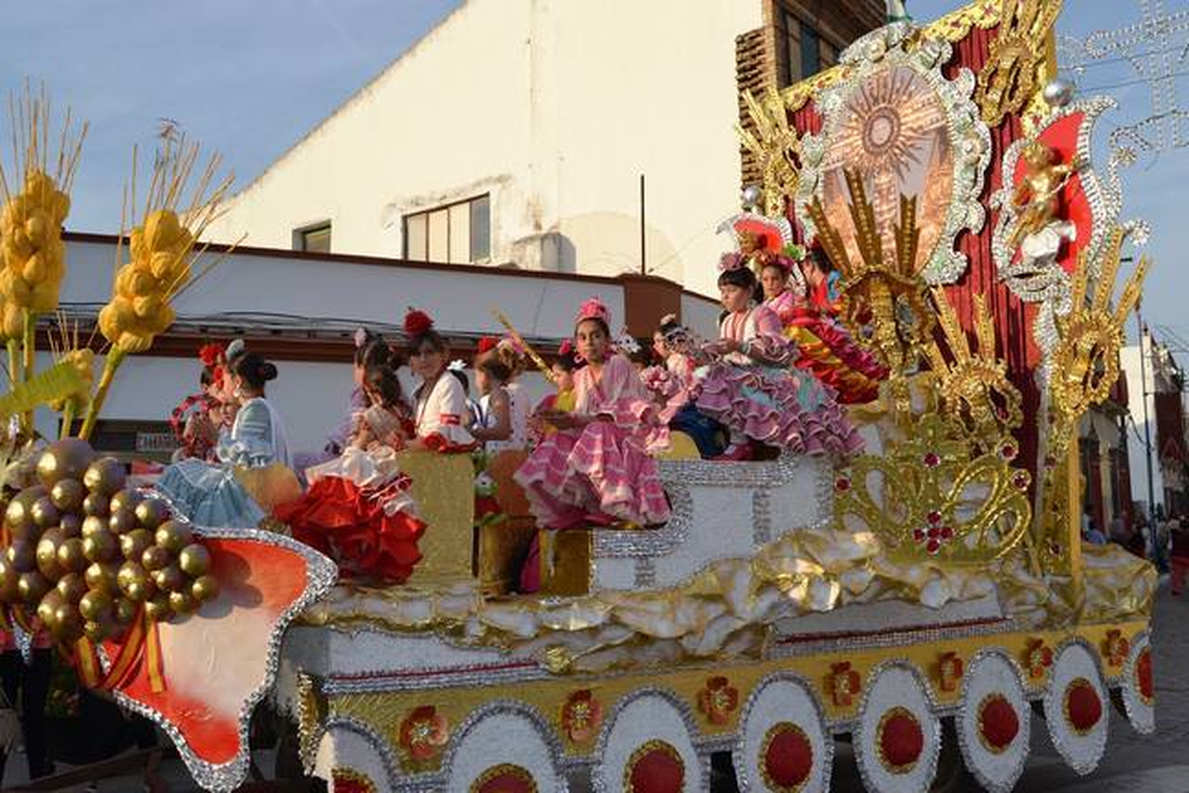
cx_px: 594
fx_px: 1090
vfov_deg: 40.0
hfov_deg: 57.2
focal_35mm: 33
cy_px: 396
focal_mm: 22
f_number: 8
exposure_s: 1/200
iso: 100
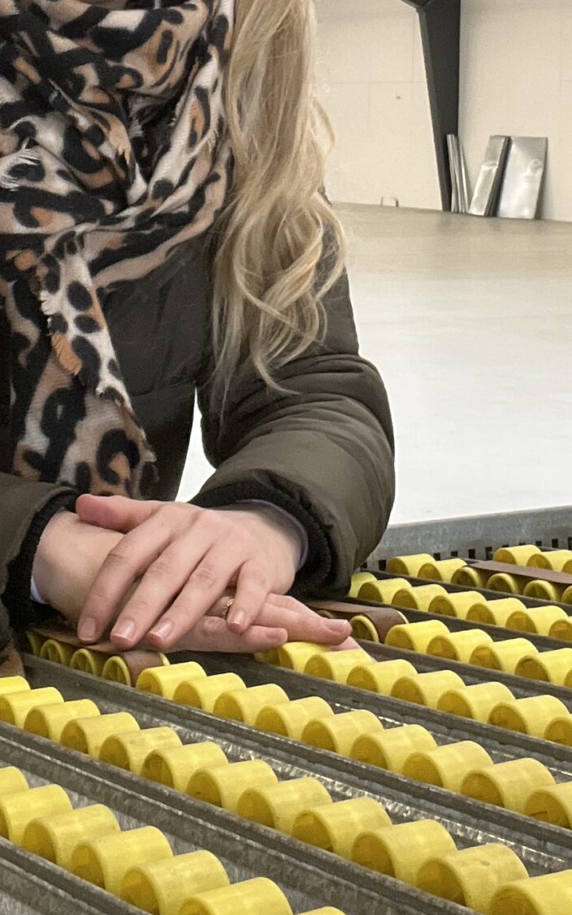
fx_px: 1796
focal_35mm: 72
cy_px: 3
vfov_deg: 27.0
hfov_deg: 18.1
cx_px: 241
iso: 250
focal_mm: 2.71
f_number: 2.2
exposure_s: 1/50
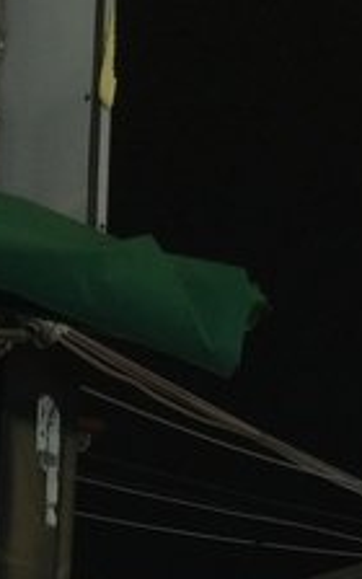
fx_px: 1736
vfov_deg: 16.5
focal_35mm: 110
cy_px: 972
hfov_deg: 11.8
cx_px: 59
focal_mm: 4.15
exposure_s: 1/15
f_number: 2.2
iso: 80
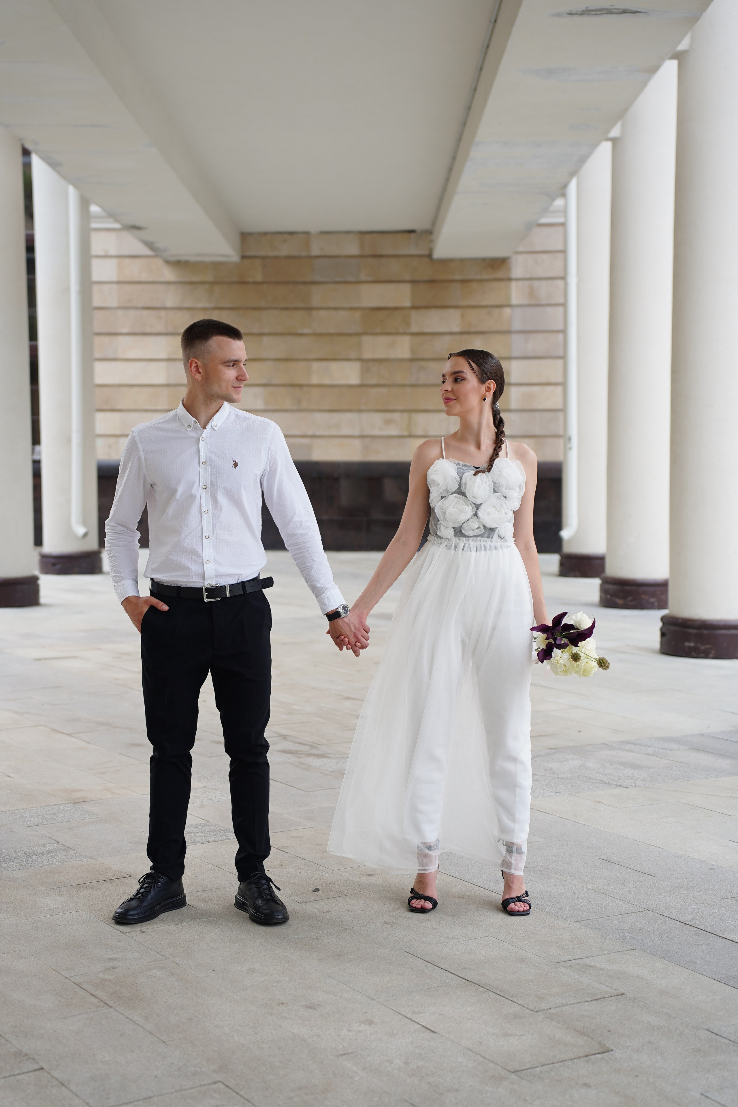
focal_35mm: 58
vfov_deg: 34.5
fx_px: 1783
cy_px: 554
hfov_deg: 23.4
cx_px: 369
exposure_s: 1/320
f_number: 2.8
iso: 100
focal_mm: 58
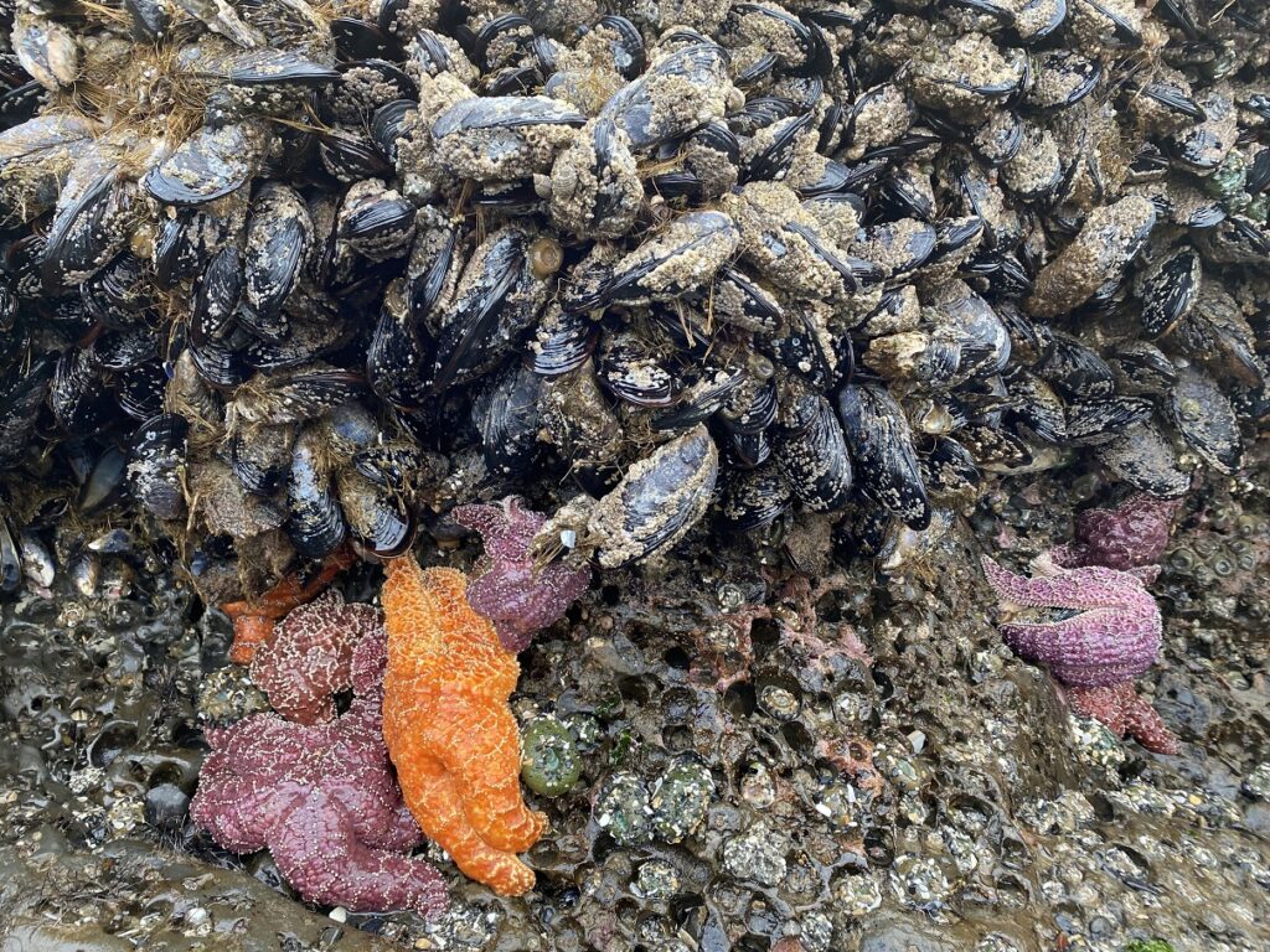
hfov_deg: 67.3
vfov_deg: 53.1
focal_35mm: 26
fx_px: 954
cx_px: 635
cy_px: 476
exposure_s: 1/121
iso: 100
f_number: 1.8
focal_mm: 4.25
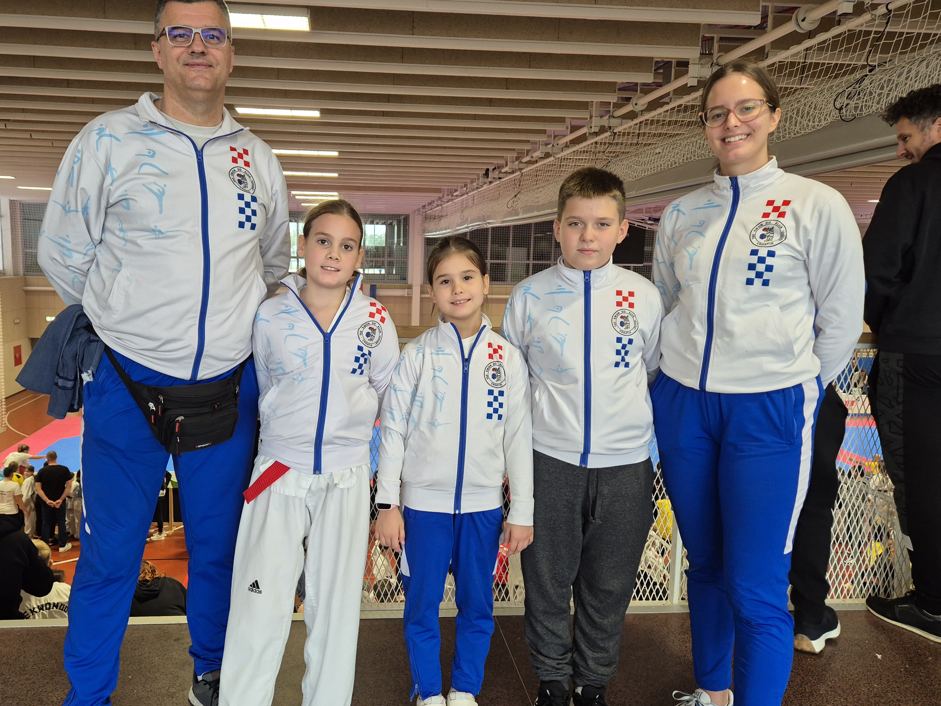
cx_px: 407
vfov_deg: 51.4
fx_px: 734
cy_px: 359
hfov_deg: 65.0
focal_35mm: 27
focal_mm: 5.4
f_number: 1.8
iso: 200
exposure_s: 1/180
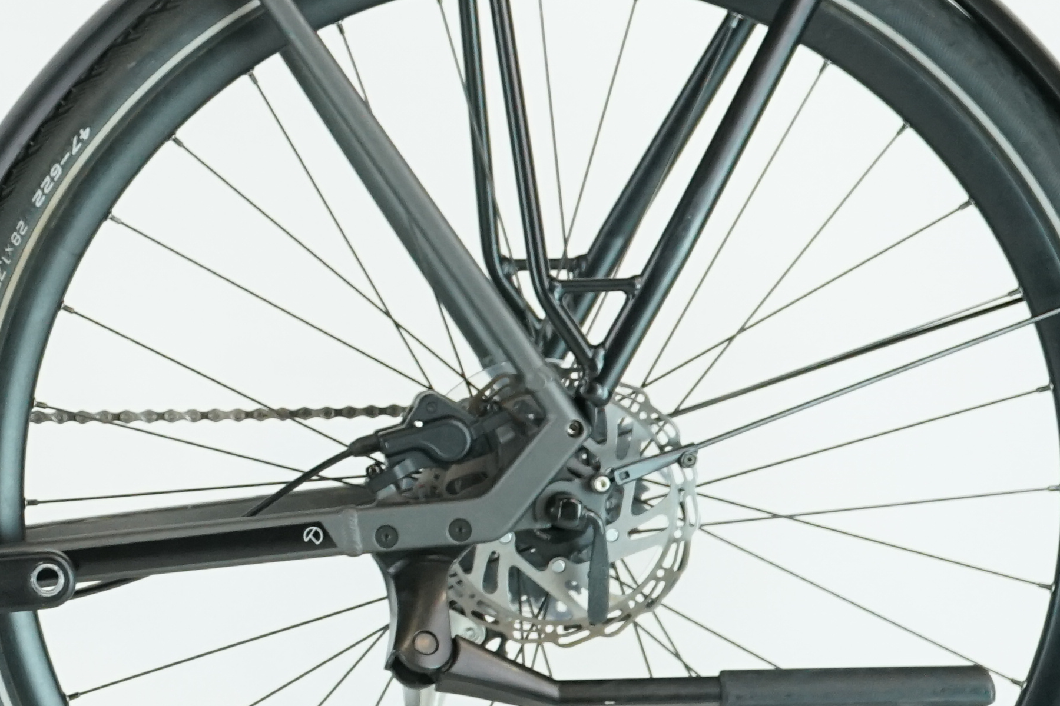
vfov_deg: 7.6
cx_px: -427
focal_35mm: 180
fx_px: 5300
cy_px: 102
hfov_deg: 11.1
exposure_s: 1/200
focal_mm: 54
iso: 2000
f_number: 6.3
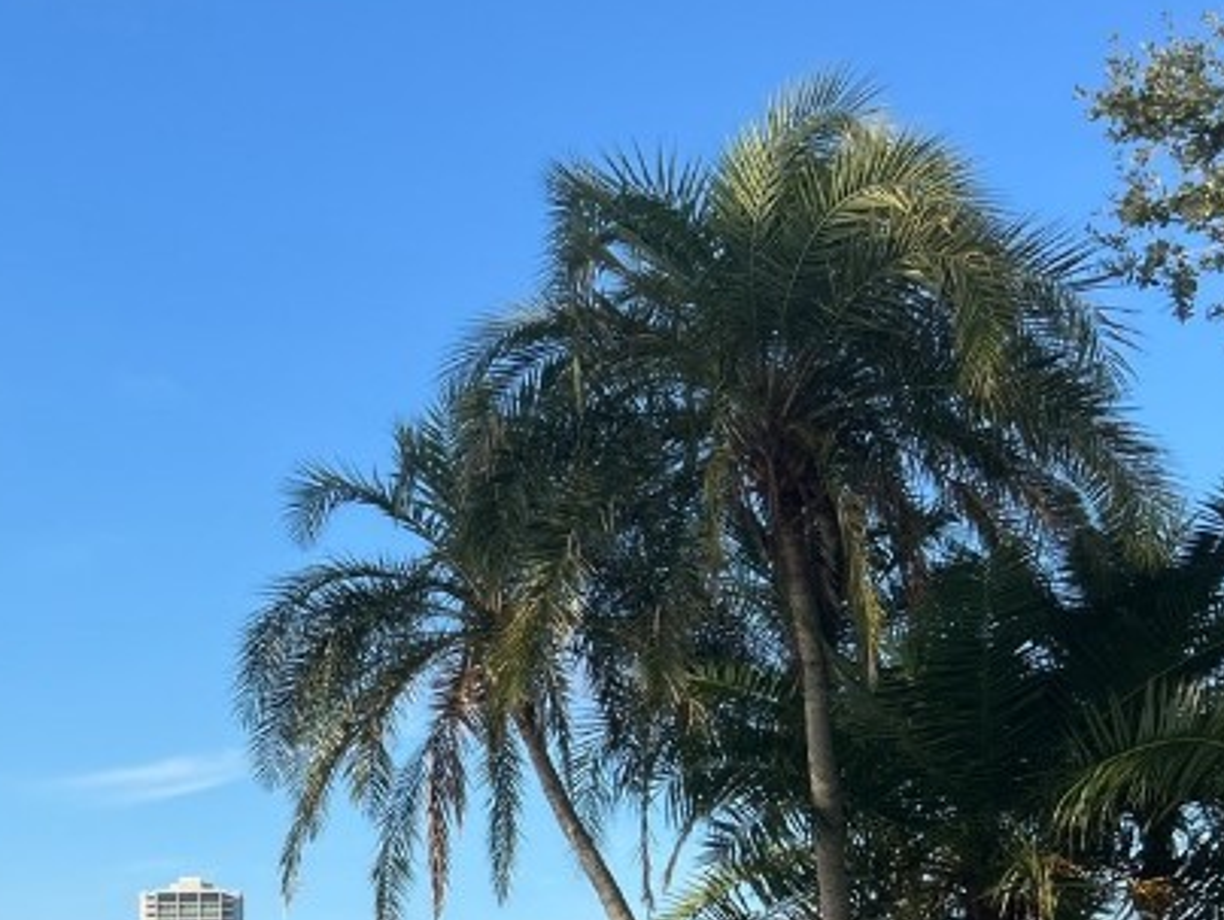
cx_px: -143
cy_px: 932
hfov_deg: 26.8
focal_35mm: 66
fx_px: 2336
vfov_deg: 21.5
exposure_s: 1/3356
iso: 50
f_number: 1.5
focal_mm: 5.7
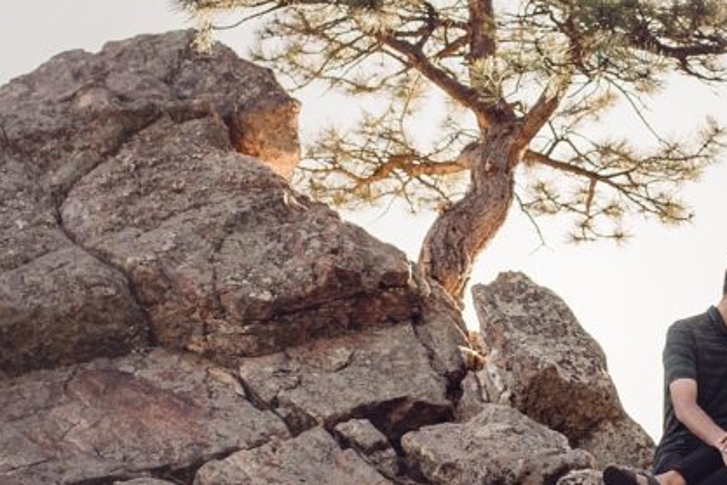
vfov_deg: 15.8
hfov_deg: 23.4
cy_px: 333
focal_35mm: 86
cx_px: 556
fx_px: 1737
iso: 200
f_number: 2.8
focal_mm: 35
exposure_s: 1/640
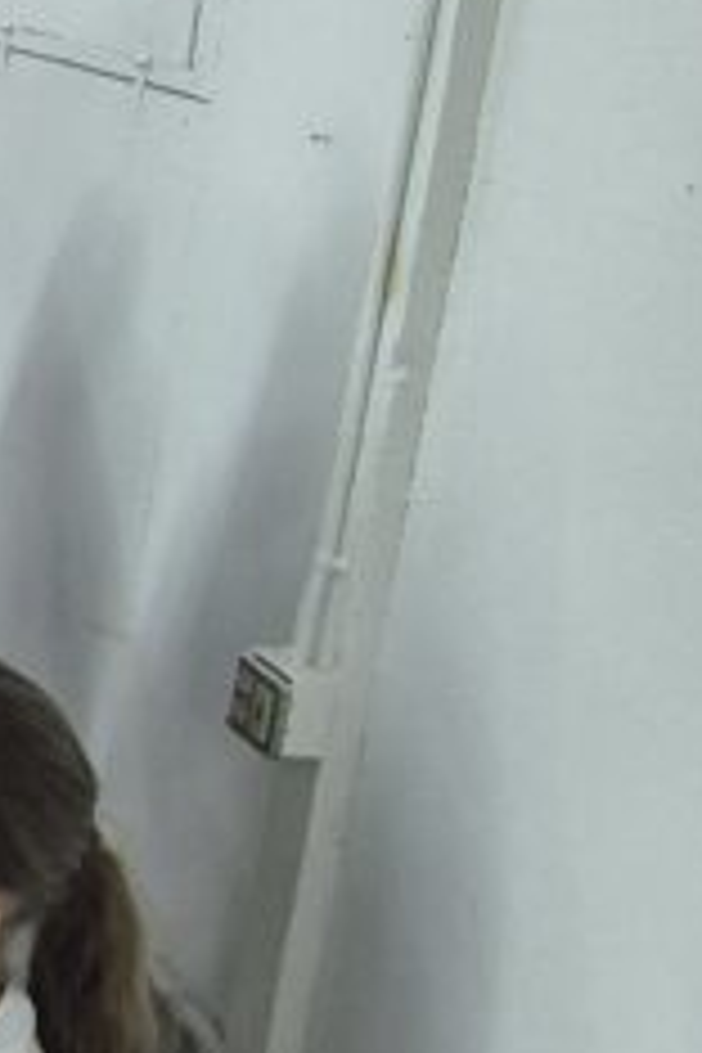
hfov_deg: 14.5
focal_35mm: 61
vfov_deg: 32.1
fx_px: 1784
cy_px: 220
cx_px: -981
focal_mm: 1.74
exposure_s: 1/60
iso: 160
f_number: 2.2
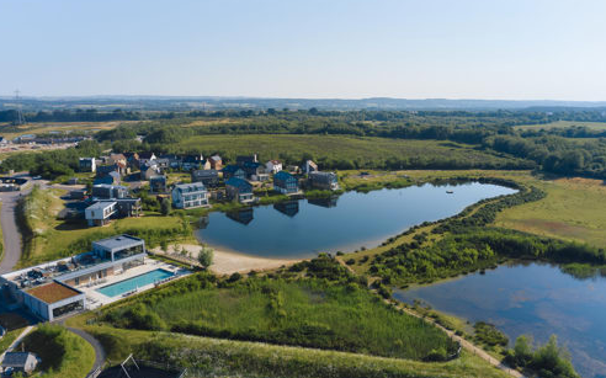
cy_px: 188
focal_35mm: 29
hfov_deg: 64.7
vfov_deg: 43.1
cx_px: 301
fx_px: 479
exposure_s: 1/500
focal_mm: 10.26
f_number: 5.6
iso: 100
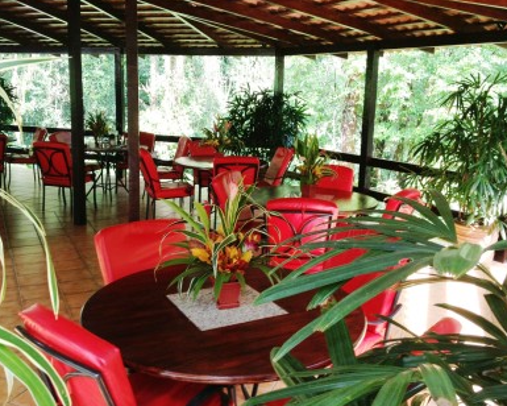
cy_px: 186
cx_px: 250
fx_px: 600
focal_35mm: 40
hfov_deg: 45.8
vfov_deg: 37.3
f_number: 2.4
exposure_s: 1/60
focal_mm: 4.28
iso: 64
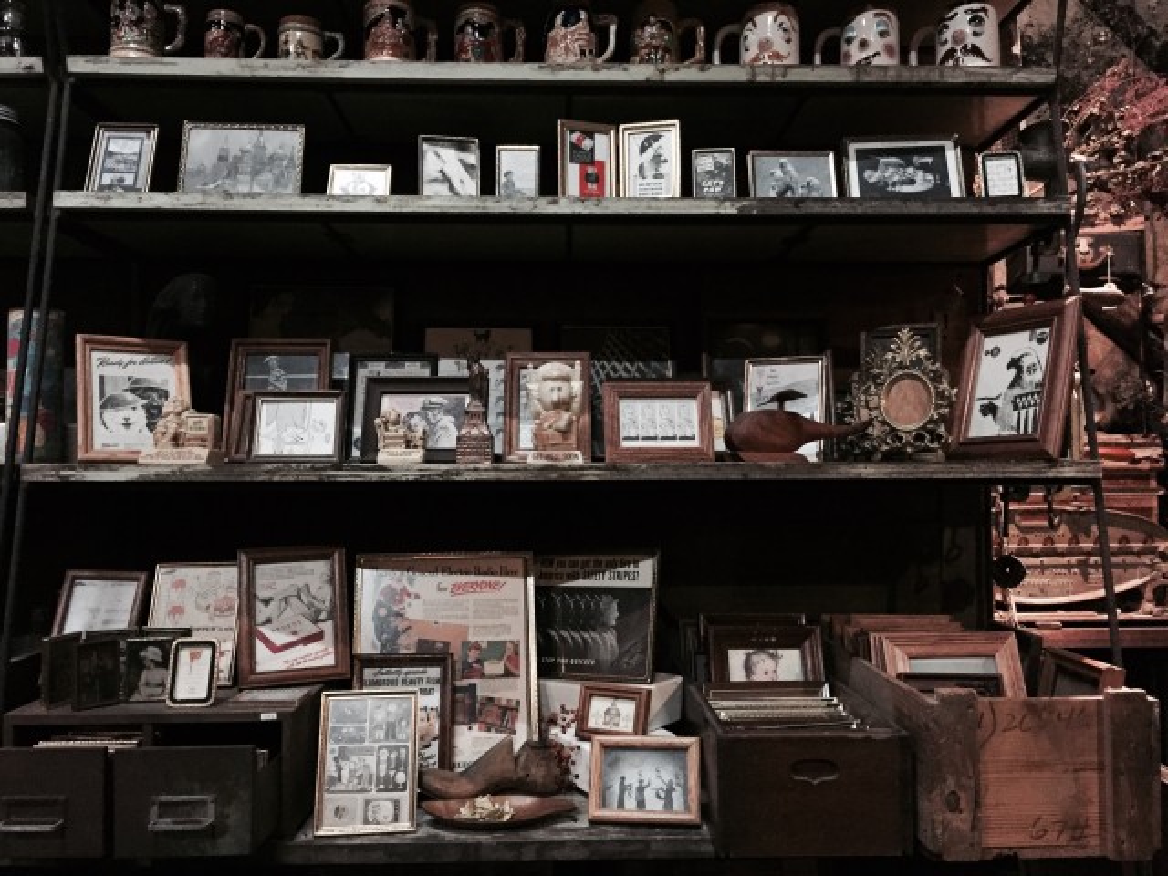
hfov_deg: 61.7
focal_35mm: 29
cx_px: 584
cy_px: 438
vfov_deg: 48.2
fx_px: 979
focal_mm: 4.15
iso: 400
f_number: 2.2
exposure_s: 1/15
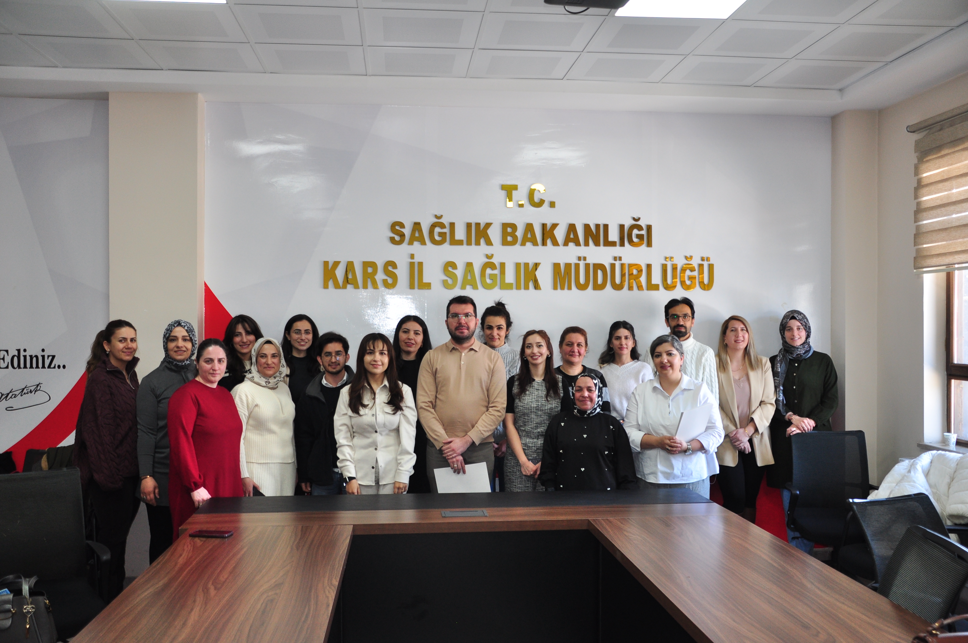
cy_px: 322
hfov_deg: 57.3
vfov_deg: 39.9
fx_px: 886
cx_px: 484
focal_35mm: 33
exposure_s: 1/100
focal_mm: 22
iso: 400
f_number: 3.5
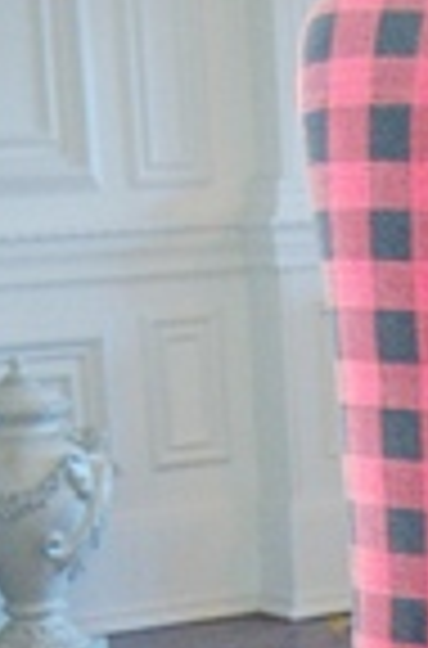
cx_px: 543
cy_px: 1166
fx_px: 2139
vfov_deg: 15.0
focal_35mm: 119
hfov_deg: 11.2
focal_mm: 19
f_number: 3.5
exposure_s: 1/30
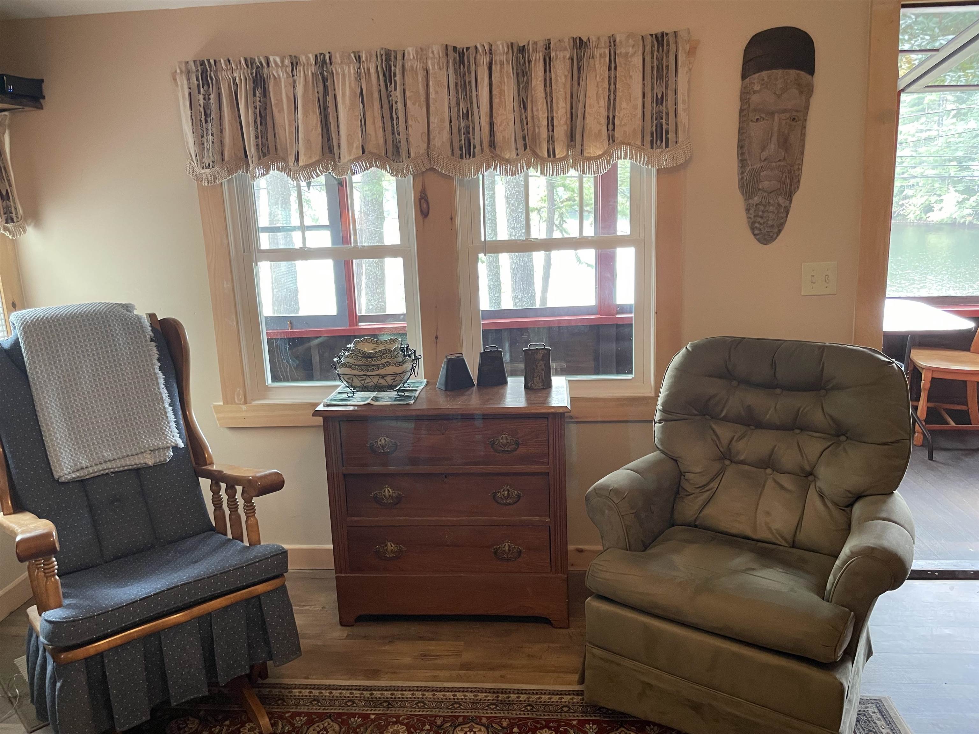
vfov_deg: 53.1
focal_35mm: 26
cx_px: 490
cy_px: 367
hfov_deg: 67.3
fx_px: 735
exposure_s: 1/60
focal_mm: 4.2
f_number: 1.6
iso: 200
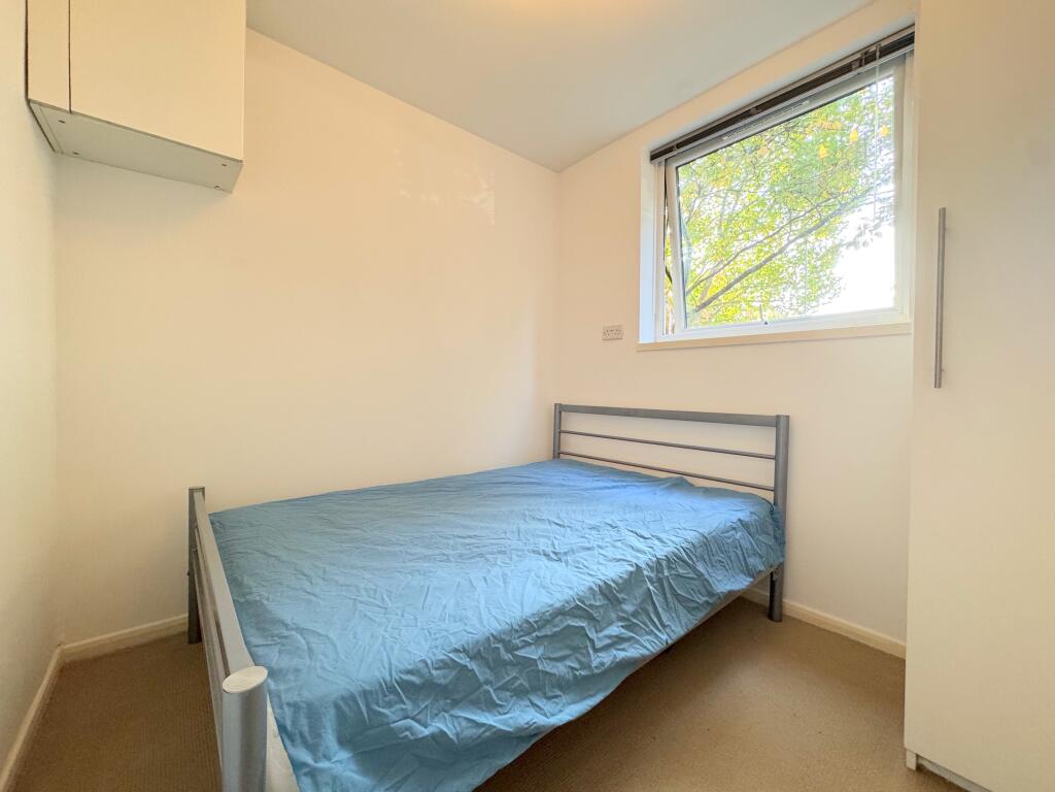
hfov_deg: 102.1
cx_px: 528
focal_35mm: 14
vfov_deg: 85.7
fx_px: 427
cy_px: 396
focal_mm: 2.22
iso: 250
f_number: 2.2
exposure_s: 1/100
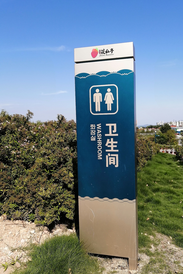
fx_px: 213
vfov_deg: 65.5
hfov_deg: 46.3
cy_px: 138
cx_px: 105
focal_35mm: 28
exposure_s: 1/1250
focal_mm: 3.62
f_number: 1.8
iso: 50
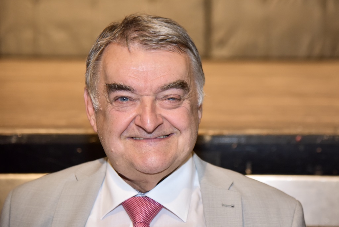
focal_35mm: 85
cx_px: 170
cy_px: 114
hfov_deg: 23.9
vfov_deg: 16.1
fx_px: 801
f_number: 4
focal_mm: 85
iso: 3200
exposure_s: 1/60
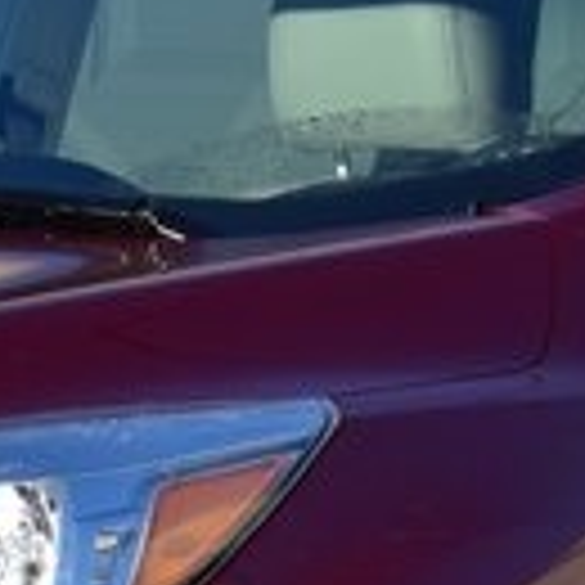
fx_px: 10599
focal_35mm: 554
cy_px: 767
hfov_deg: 3.2
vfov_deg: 3.2
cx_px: 117
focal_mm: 55
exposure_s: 1/250
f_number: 10
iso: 400
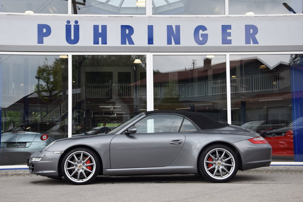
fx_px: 442
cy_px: 101
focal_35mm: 52
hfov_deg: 37.9
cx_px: 152
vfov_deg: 25.8
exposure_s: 1/200
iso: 400
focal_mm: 35
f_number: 7.1
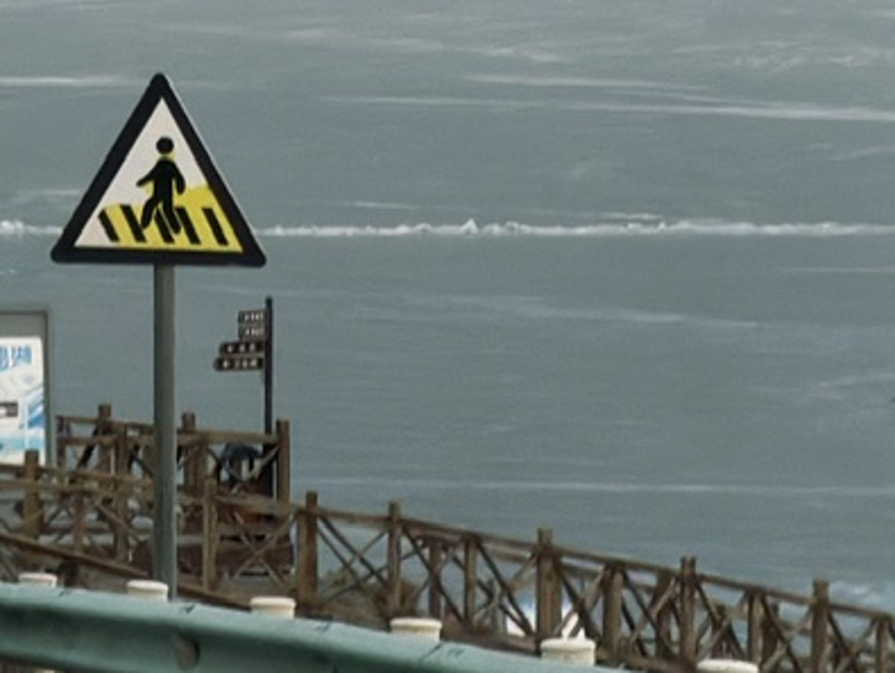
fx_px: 13405
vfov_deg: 2.9
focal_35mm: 518
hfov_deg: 3.8
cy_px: -671
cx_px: -476
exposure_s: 1/121
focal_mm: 16.89
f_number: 2.8
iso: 80
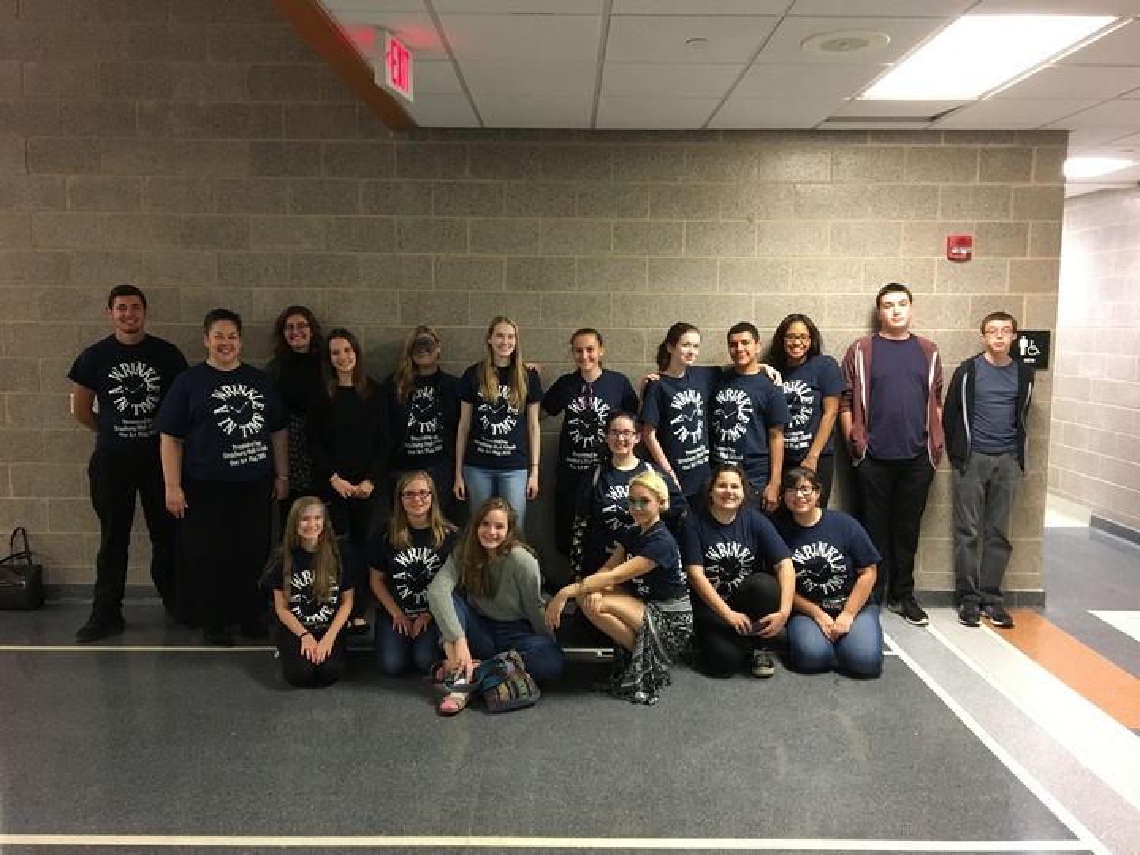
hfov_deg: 61.7
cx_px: 570
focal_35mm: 29
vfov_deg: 48.2
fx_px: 955
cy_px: 428
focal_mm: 4.15
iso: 200
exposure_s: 1/24
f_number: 2.2
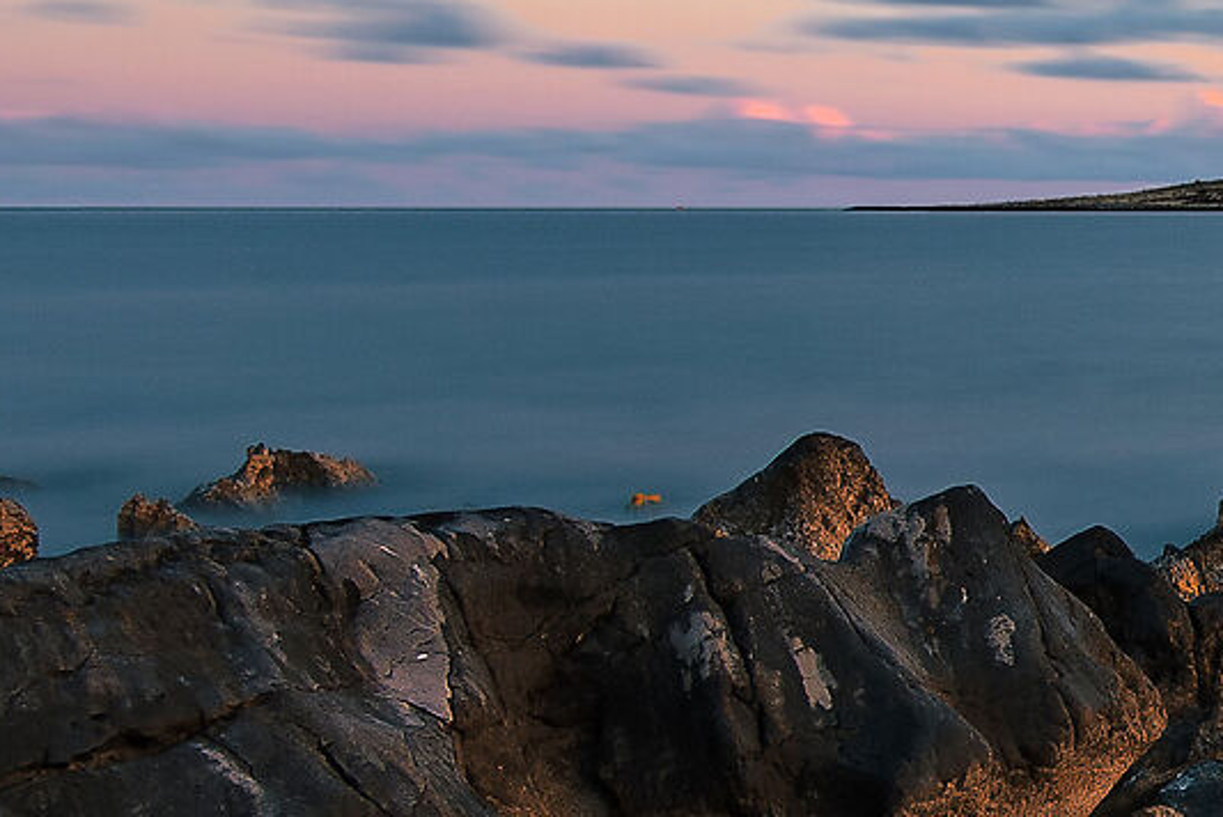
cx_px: 2581
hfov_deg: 16.2
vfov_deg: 15.1
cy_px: 688
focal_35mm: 90
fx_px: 3059
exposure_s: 154
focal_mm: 20
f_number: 11
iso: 100
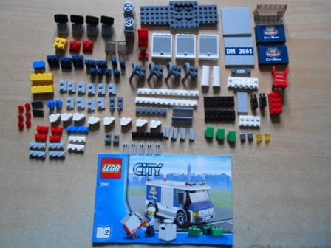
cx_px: 166
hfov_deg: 67.3
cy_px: 124
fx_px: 249
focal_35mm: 26
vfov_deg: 53.1
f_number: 3.2
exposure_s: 1/3
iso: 400
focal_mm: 4.6
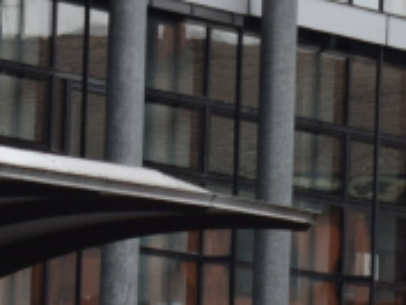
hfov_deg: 3.4
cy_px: 336
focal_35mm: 583
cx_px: 466
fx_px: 6837
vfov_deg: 2.6
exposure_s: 1/250
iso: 220
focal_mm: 55
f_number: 8
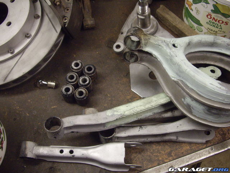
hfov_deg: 49.0
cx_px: 115
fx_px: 252
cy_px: 86
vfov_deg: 37.7
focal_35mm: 38
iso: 400
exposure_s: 1/60
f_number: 2.8
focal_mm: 7.9
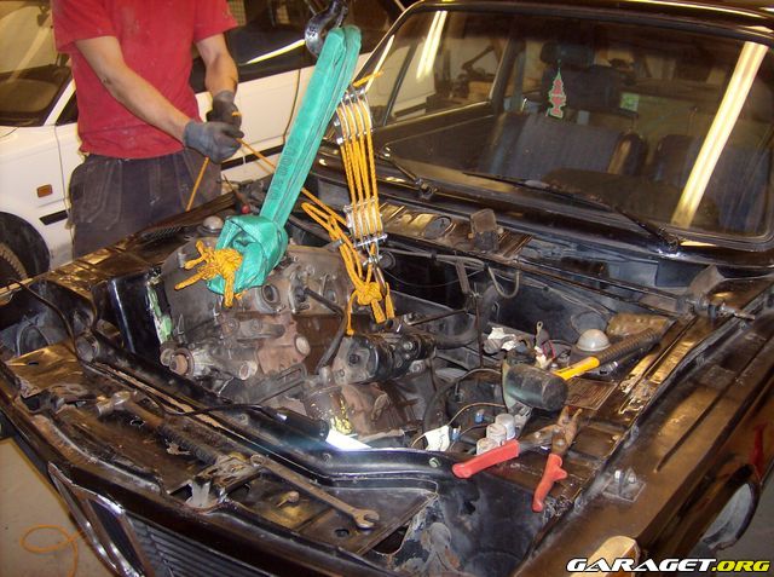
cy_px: 288
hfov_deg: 51.5
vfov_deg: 39.5
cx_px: 387
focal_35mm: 36
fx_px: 803
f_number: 2.8
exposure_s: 1/60
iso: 200
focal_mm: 6
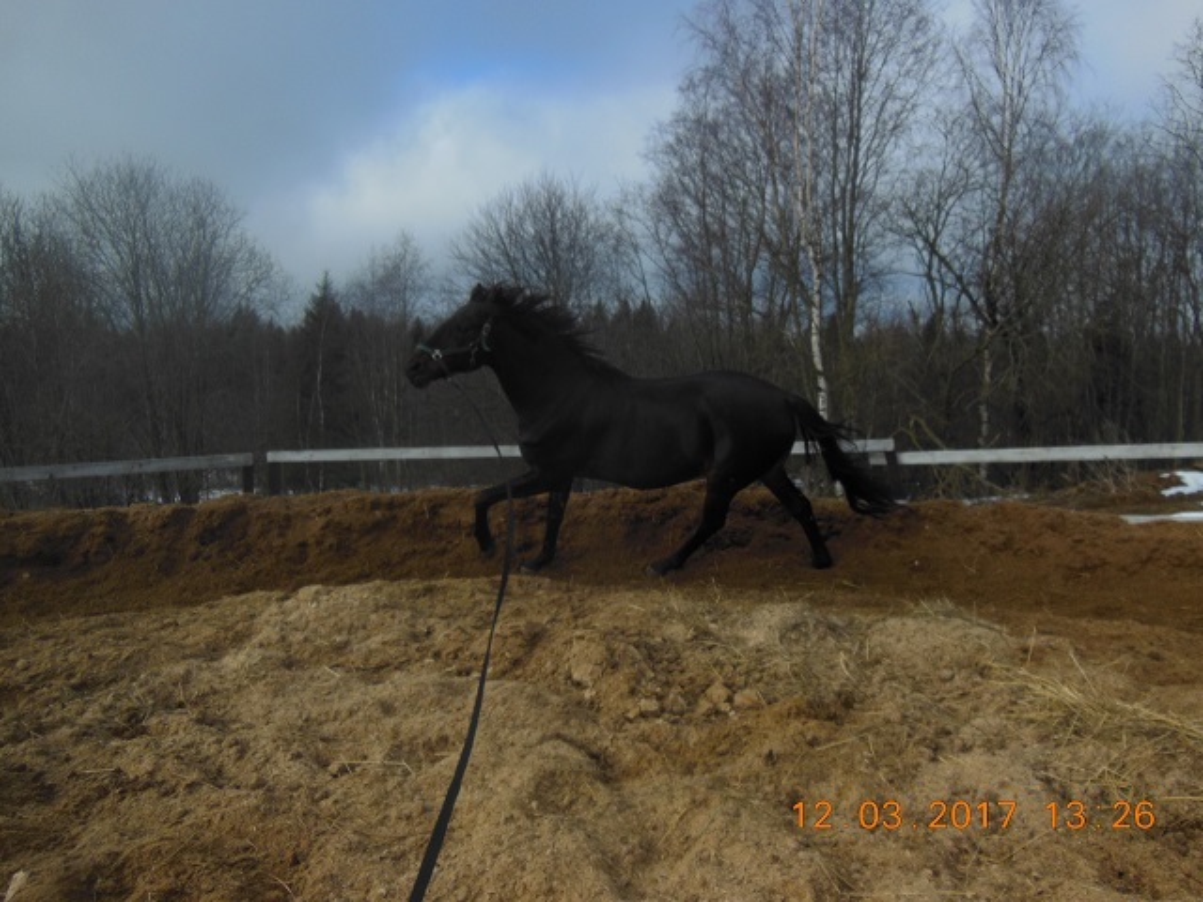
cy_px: 451
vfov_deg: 54.9
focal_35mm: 25
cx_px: 602
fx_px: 869
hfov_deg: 69.4
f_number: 3.5
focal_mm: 4.5
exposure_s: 1/1500
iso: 125
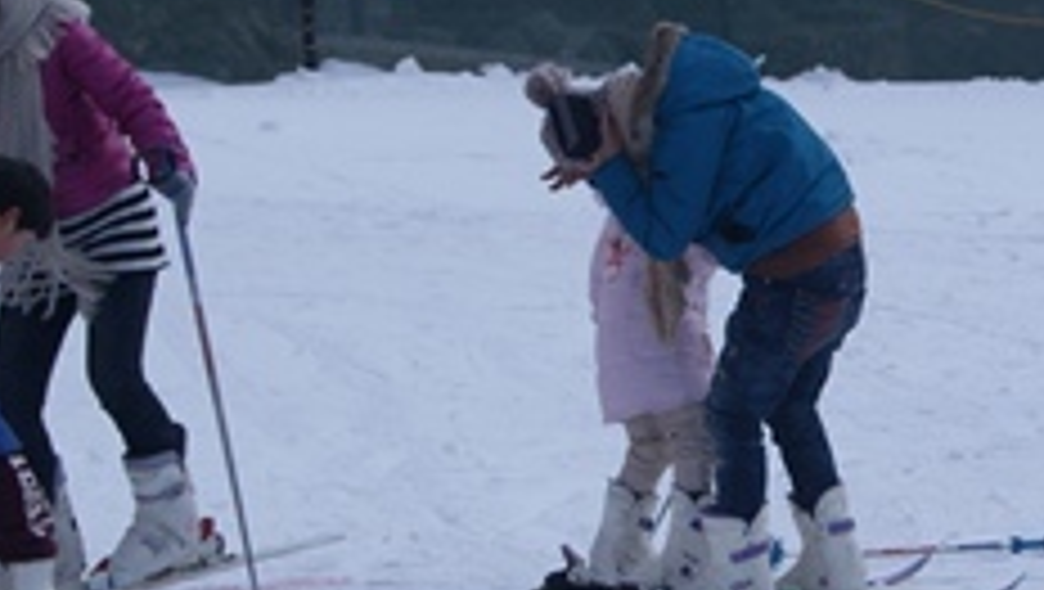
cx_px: 1058
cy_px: 300
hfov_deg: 10.0
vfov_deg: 5.7
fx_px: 5918
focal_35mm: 214
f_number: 9
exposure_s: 1/100
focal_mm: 45
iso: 100
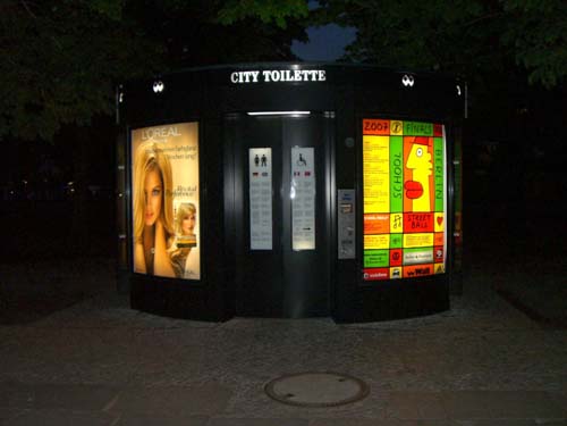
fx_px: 622
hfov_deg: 49.0
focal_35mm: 38
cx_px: 284
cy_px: 213
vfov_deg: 37.7
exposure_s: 1/60
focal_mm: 6.2
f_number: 2.7
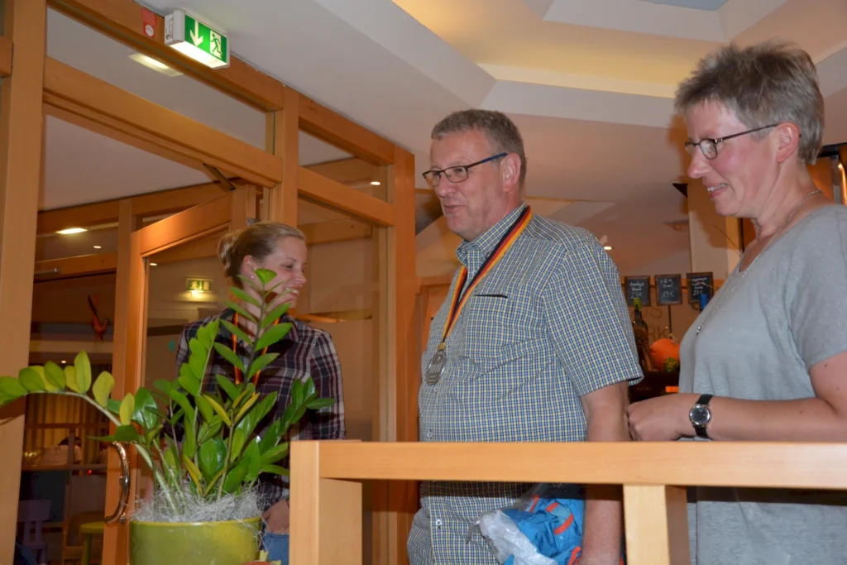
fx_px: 918
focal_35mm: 39
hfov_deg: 49.5
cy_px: 282
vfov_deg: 34.2
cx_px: 424
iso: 1600
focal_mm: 26
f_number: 4
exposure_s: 1/60
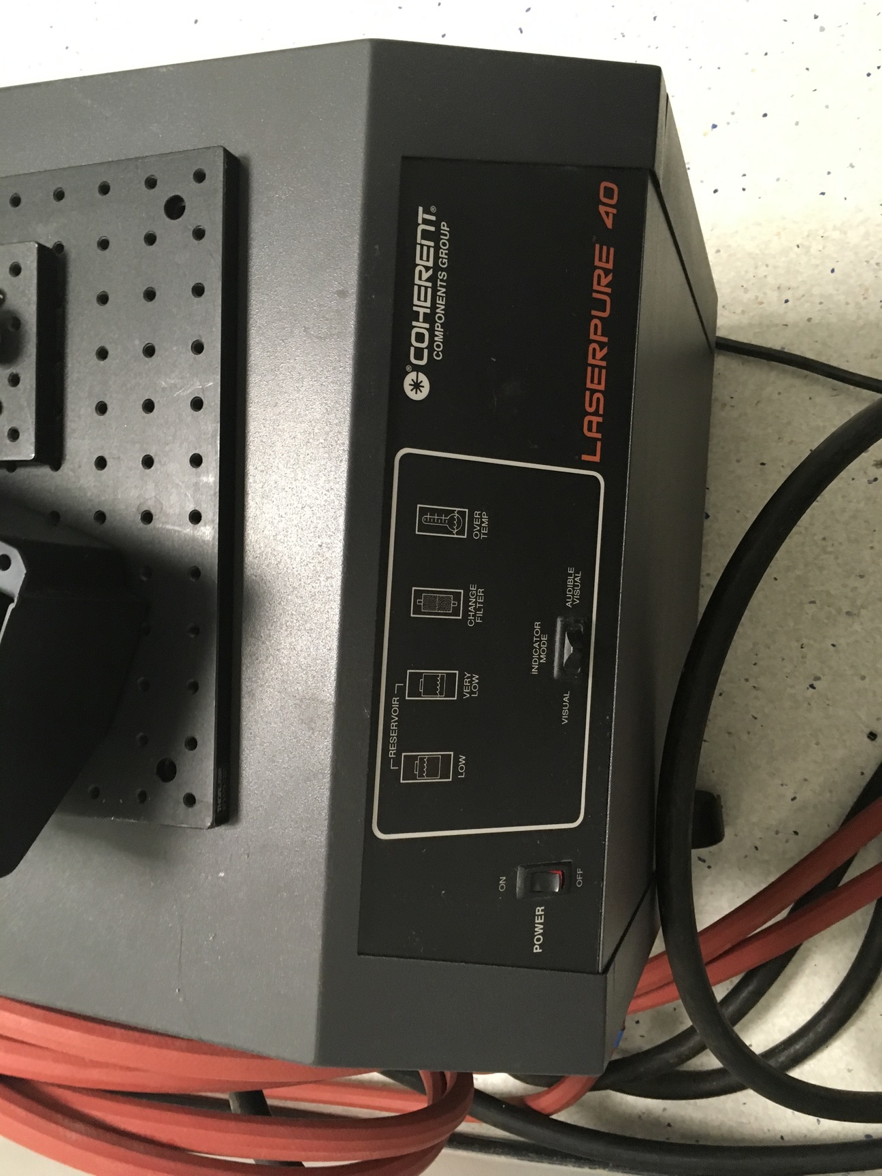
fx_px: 985
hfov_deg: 48.2
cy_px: 588
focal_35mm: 29
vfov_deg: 61.7
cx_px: 441
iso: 200
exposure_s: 1/20
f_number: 2.2
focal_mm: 4.15
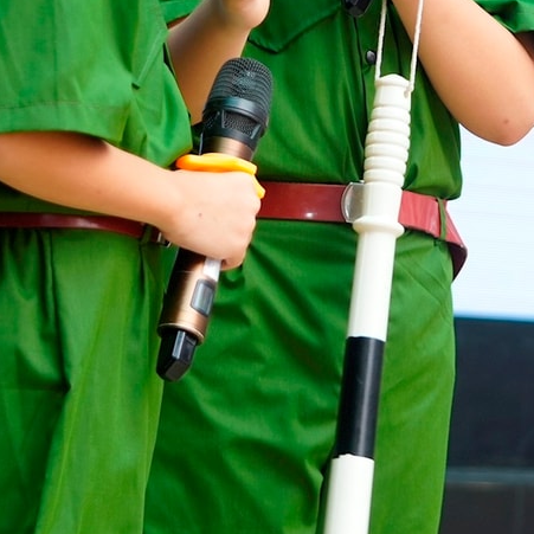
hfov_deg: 6.9
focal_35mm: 253
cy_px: -62
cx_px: 507
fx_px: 4416
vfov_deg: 6.9
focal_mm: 70
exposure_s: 1/250
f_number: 3.5
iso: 250
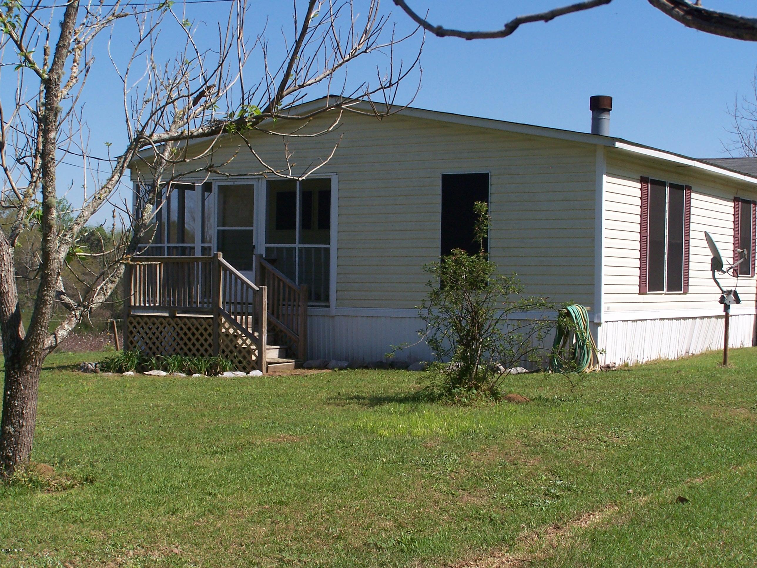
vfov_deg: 22.9
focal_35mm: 64
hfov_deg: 30.3
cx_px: 378
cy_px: 284
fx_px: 1400
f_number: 4.5
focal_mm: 10.7
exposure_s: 1/640
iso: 80
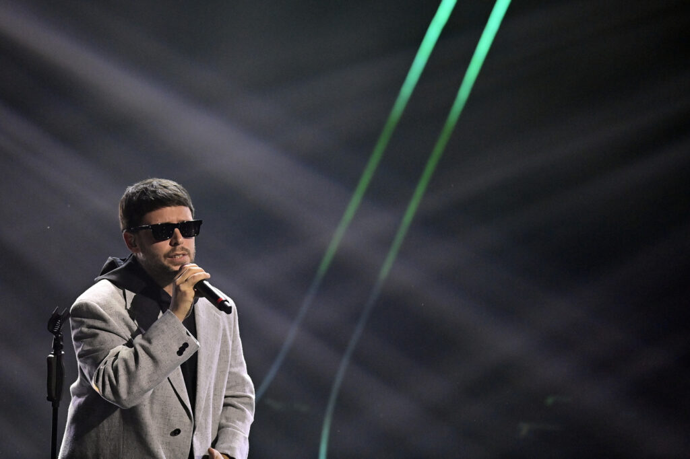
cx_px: 345
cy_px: 230
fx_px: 5748
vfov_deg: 4.6
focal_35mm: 300
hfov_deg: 6.9
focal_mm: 300
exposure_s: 1/800
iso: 4000
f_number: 3.2
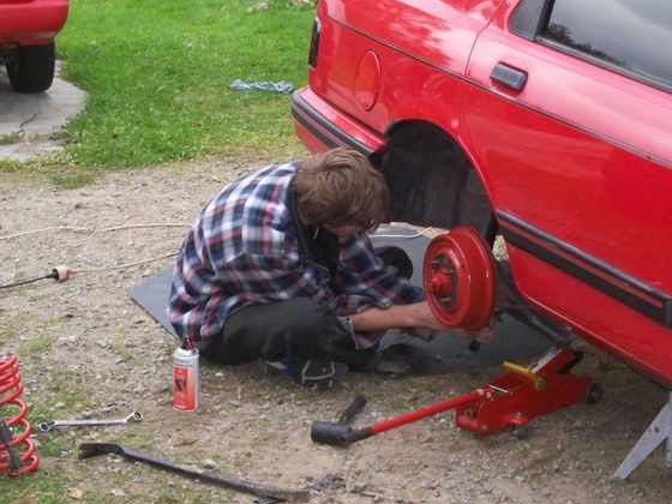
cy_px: 287
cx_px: 374
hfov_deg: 24.4
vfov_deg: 18.4
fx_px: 1553
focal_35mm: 80
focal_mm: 11.6
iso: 200
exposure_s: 1/97.2
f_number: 3.8
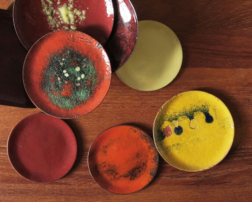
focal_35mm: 47
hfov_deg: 39.3
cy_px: 69
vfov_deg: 31.9
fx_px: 351
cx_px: 94
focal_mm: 18
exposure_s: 1/125
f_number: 5.6
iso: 400
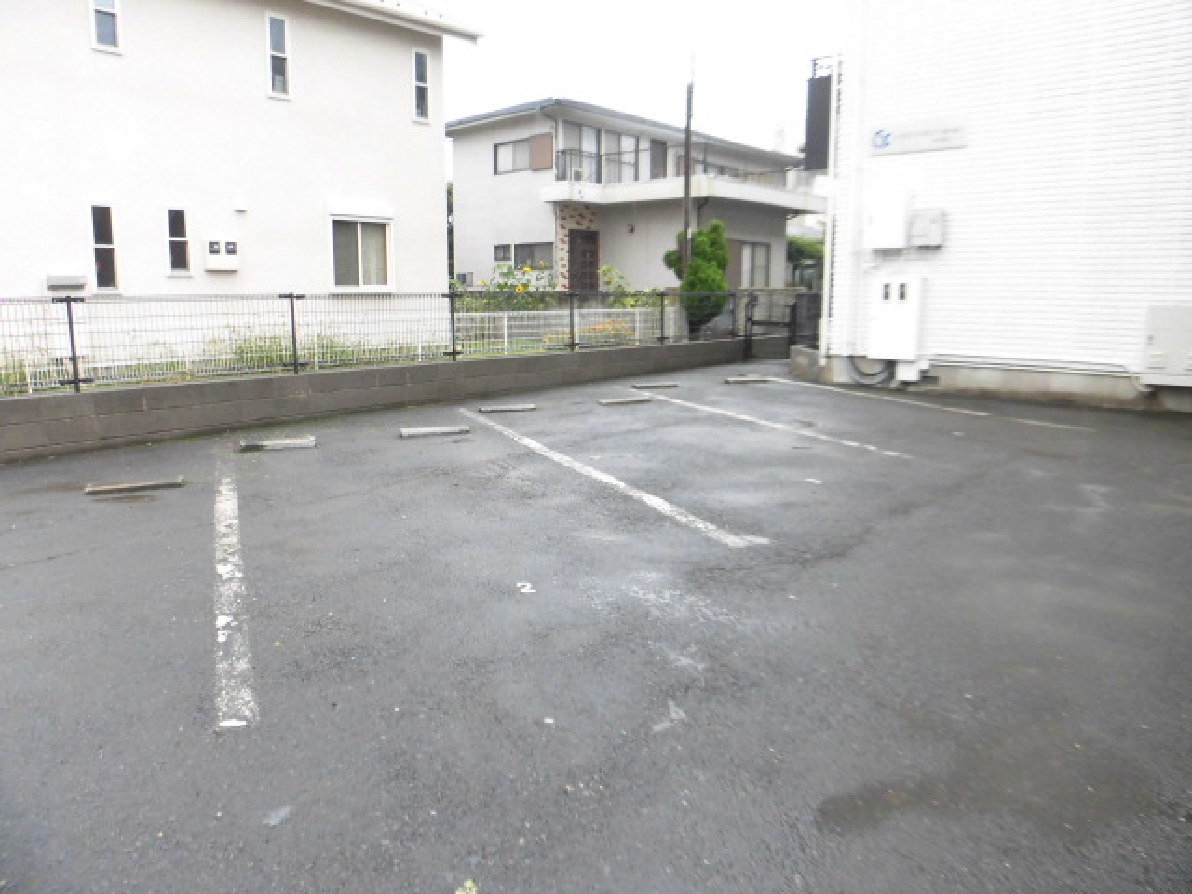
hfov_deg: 71.6
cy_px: 447
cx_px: 596
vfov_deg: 56.8
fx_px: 826
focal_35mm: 24
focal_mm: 4.3
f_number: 3.1
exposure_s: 1/80
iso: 160
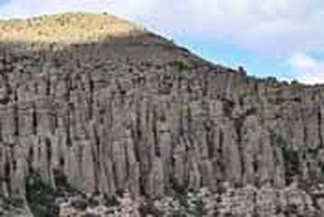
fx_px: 1226
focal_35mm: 136
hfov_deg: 15.0
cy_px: 211
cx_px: 232
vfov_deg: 10.1
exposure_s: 1/640
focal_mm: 30
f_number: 4.5
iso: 100
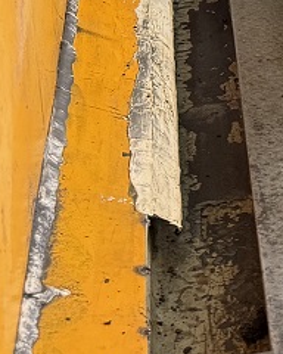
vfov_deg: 14.6
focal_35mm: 125
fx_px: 1309
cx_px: 684
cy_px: -124
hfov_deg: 10.6
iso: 200
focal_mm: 6.76
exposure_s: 1/64
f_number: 1.78
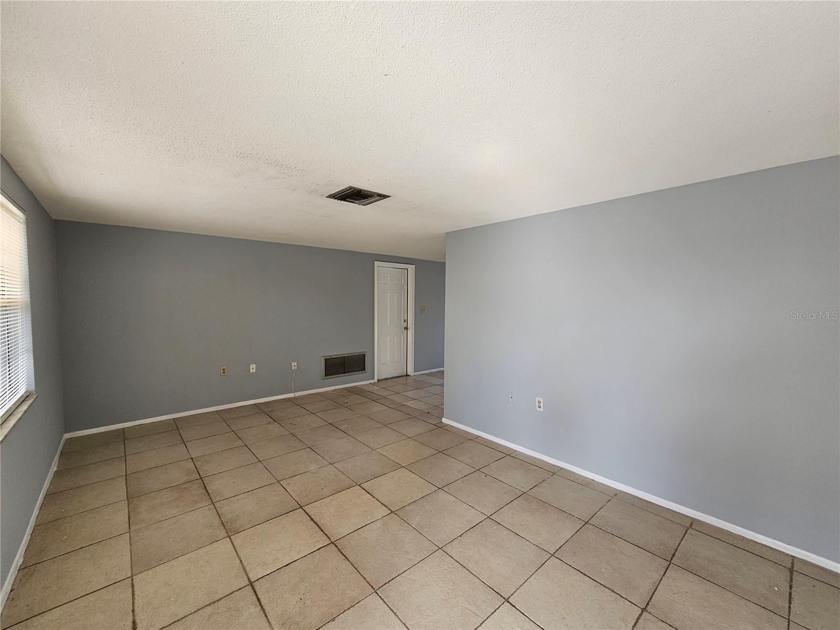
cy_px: 315
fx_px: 315
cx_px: 420
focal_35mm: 13
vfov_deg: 89.9
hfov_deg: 106.2
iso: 80
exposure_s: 1/237
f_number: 2.2
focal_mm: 2.2
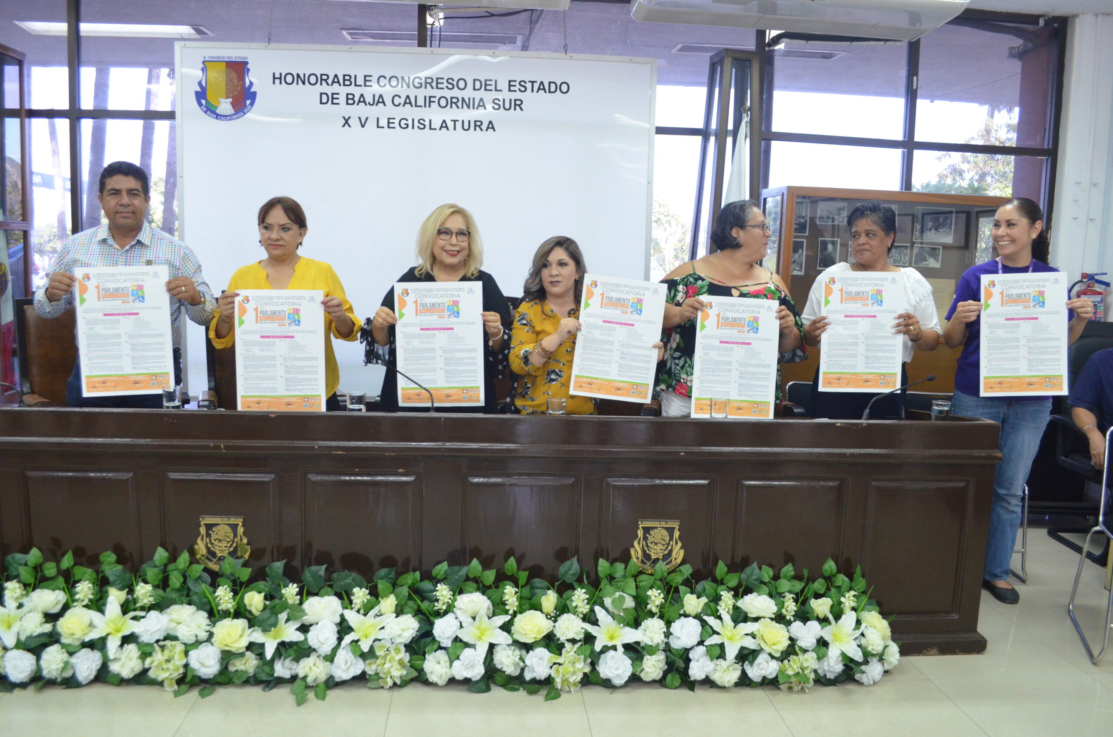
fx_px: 833
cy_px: 368
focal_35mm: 27
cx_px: 556
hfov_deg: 67.5
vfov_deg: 47.7
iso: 2500
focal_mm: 18
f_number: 5.6
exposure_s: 1/100
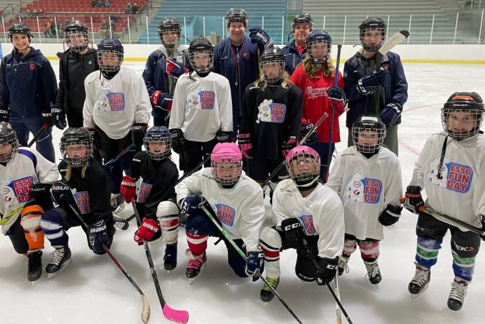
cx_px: 236
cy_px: 147
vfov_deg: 43.6
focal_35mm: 30
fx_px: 404
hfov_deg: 61.9
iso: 100
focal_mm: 4.2
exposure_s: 1/60
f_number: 1.6
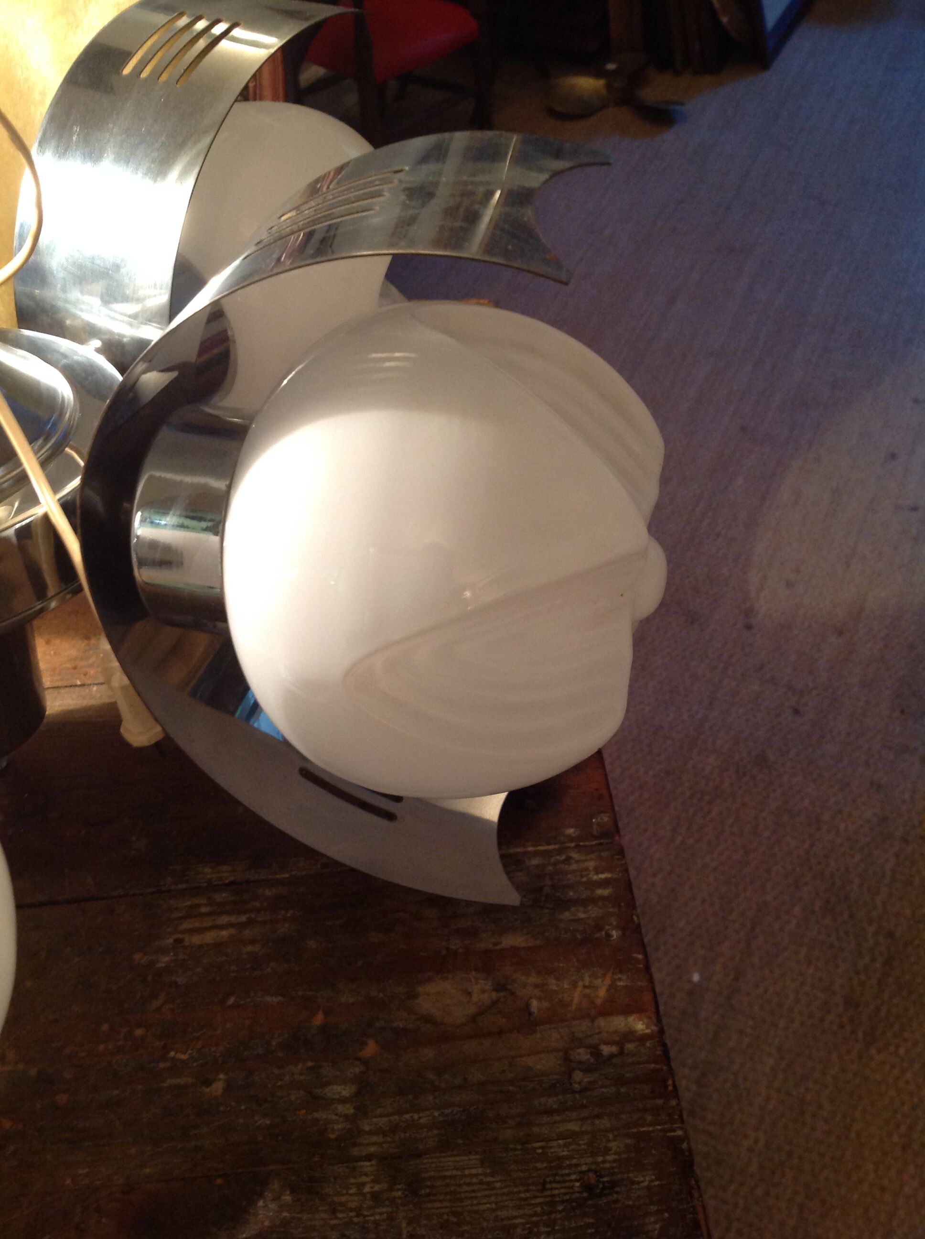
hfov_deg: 40.6
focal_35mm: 35
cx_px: 462
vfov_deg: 52.7
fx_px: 1250
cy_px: 620
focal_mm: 4.28
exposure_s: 1/15
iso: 200
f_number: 2.4
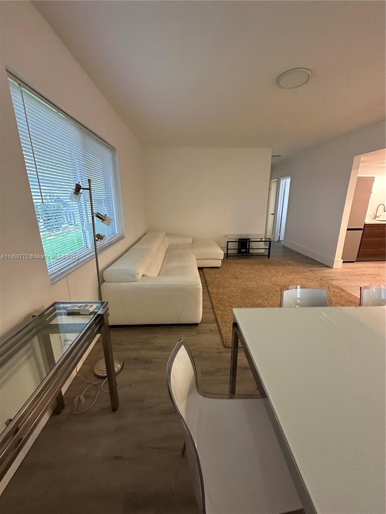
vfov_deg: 102.1
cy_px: 257
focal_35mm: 14
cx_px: 193
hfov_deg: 85.7
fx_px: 208
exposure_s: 1/60
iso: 500
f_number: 2.2
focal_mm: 2.22
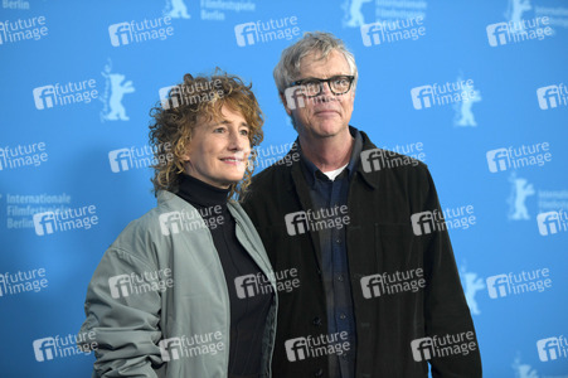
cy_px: 189
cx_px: 284
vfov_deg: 13.0
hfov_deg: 19.5
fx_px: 1655
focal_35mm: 105
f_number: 3.2
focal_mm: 105
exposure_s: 1/320
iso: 800
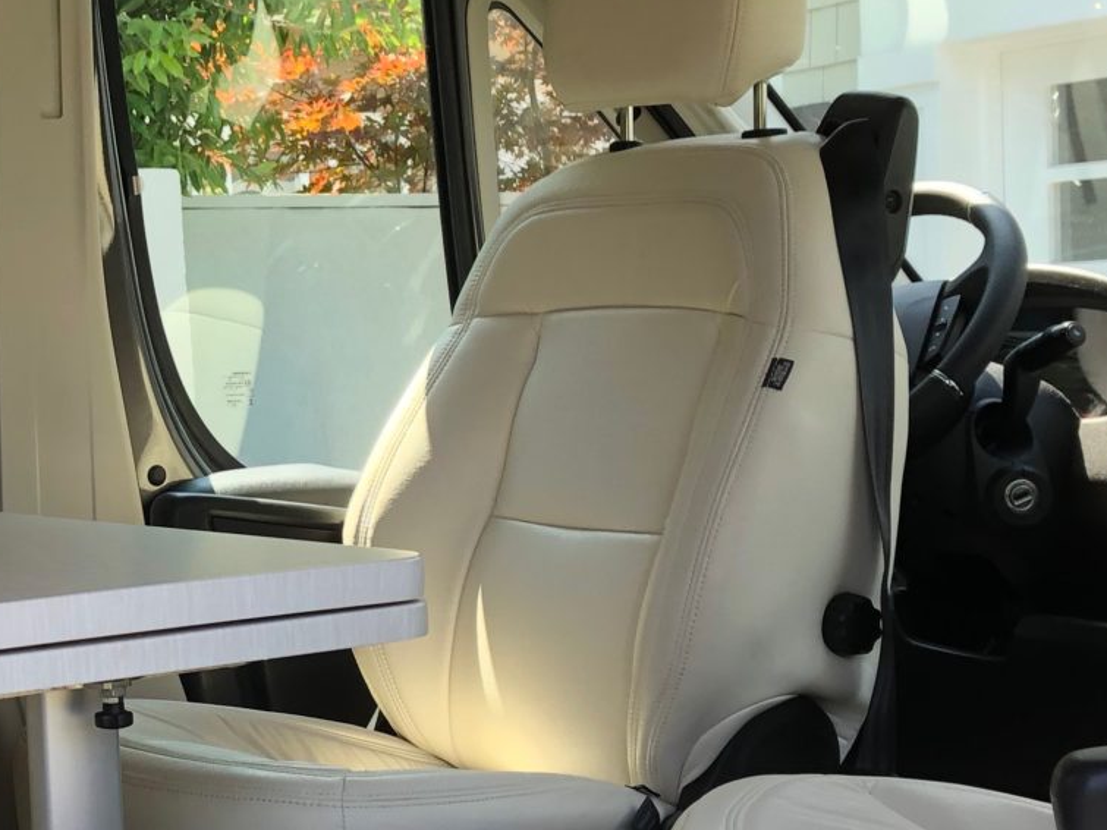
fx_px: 2430
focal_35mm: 76
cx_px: 144
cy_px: 408
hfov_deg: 25.0
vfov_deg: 19.4
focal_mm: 3.99
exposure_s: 1/127
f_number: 1.8
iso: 20
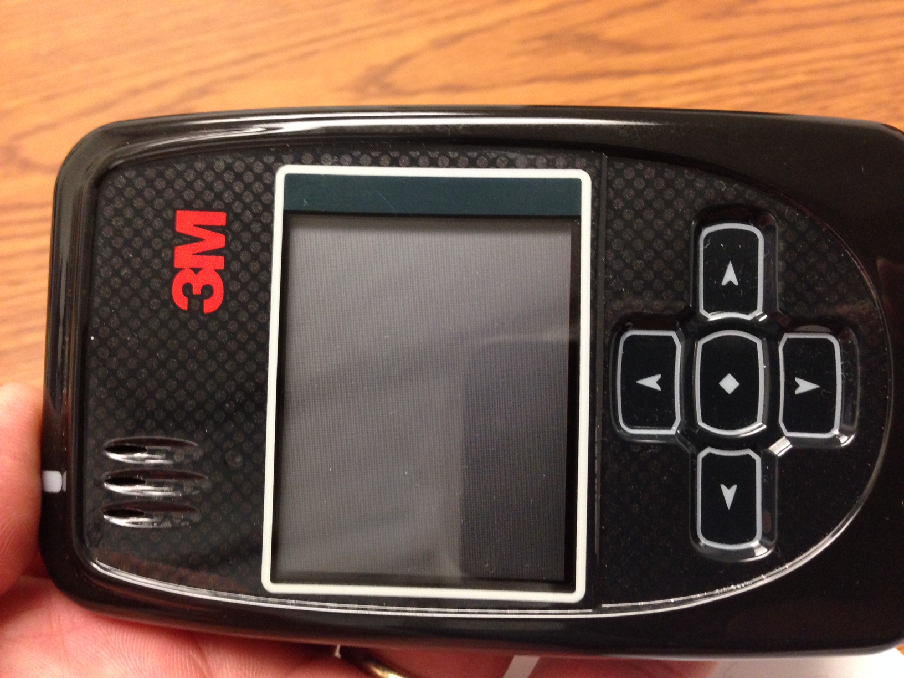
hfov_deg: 55.4
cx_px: 452
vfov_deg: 42.9
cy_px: 339
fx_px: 862
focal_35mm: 33
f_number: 2.4
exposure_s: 1/20
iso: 250
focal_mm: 4.12
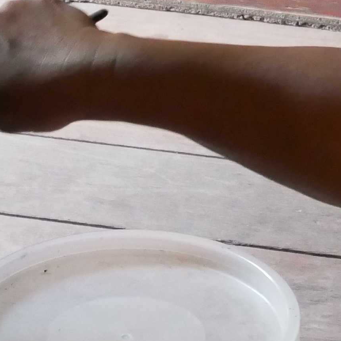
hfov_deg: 5.8
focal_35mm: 302
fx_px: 3366
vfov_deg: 5.8
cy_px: 256
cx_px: -133
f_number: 5.6
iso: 2500
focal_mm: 32
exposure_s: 1/80
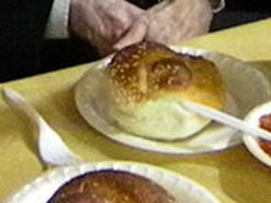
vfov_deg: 9.2
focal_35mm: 148
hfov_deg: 13.4
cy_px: -241
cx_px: 161
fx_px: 1157
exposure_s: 1/45
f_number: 3.5
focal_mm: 5
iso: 3200
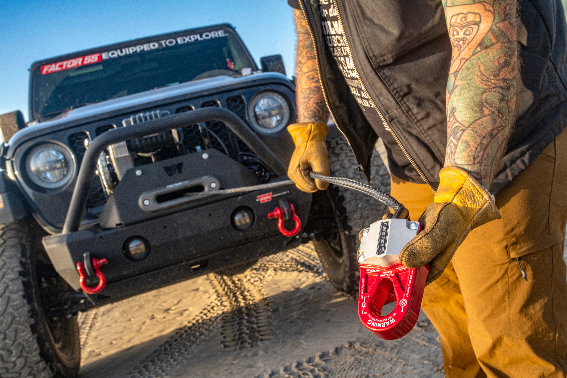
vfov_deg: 36.9
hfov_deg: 53.1
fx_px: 567
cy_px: 189
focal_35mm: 36
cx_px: 284
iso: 500
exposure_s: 1/80
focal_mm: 36
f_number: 13
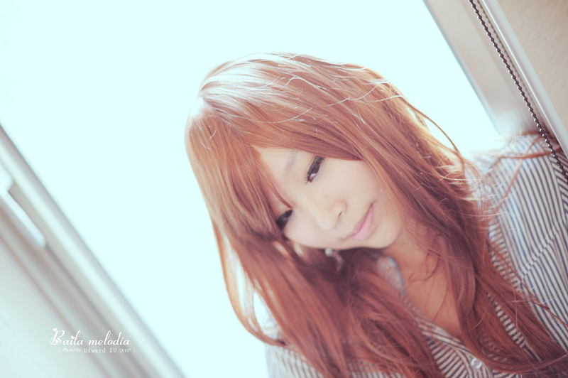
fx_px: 788
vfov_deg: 26.9
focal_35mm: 50
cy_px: 189
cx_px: 284
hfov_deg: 39.6
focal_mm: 50
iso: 320
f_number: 1.4
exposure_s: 1/40
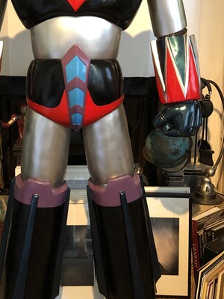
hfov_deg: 26.0
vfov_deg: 34.3
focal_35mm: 56
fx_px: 483
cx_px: 79
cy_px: 123
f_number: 1.8
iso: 100
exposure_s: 1/13
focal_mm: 3.99
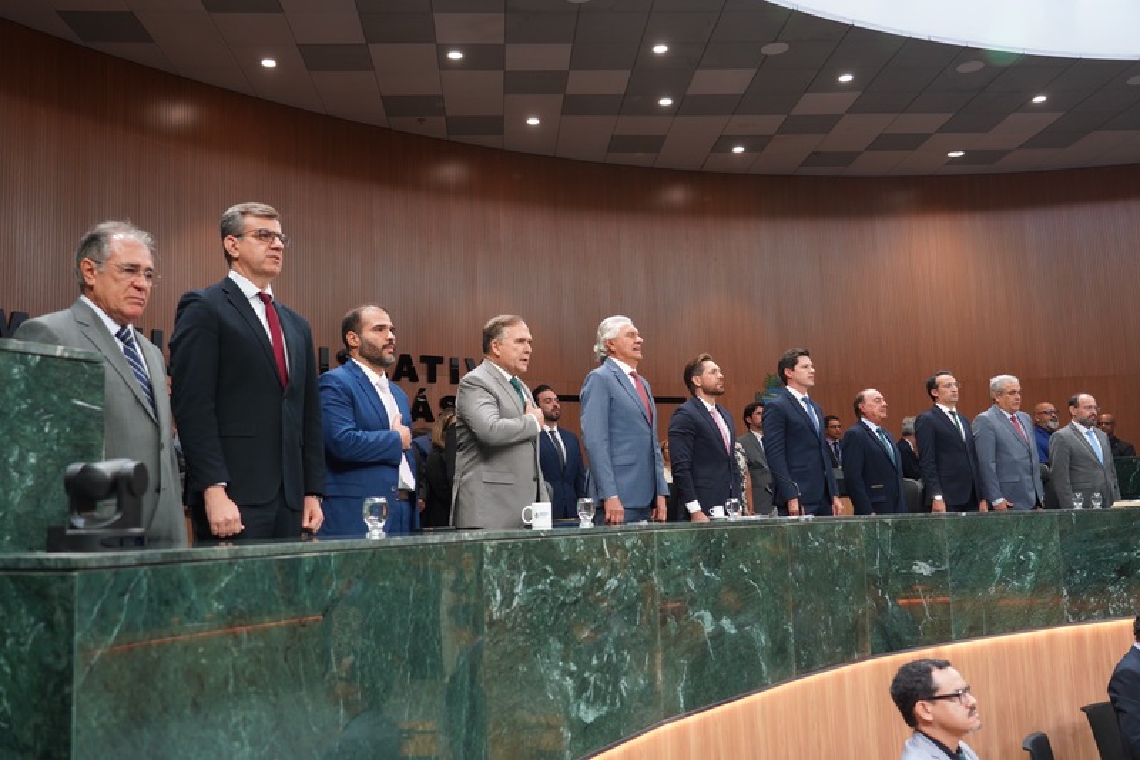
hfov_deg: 55.8
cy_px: 380
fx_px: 1076
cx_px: 570
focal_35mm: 34
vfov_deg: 38.9
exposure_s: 1/160
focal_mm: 34
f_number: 4.5
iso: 1250
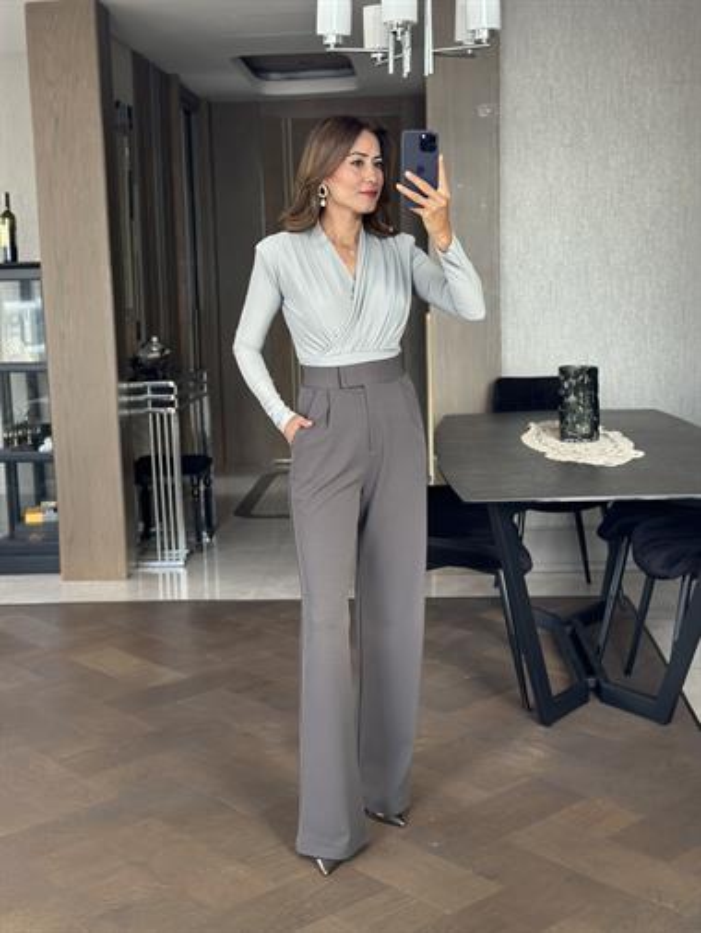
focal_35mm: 48
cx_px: 350
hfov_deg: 30.3
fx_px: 1295
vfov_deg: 39.6
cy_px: 466
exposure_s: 1/60
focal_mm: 6.86
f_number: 1.78
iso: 125
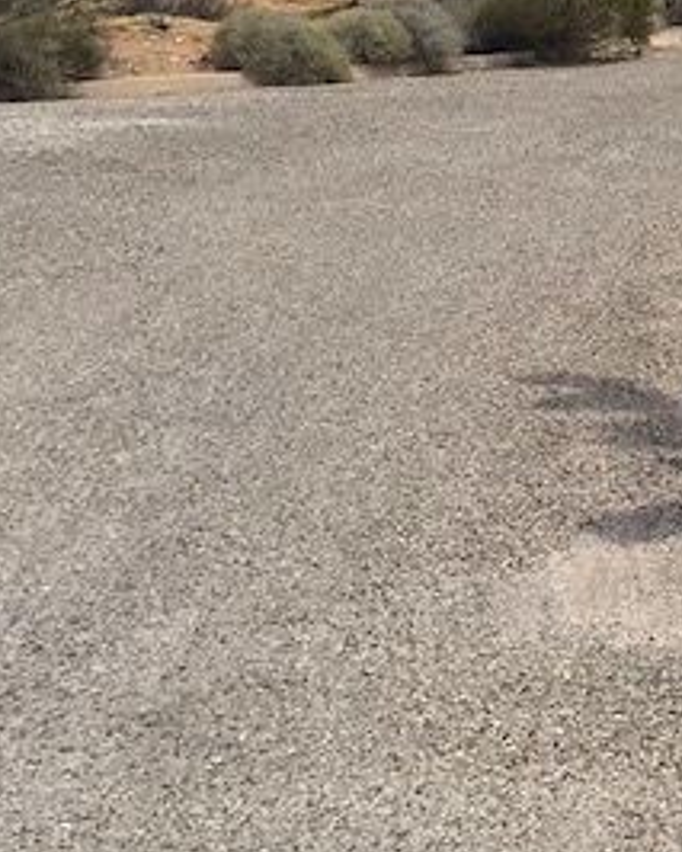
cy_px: 16
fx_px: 2320
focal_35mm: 92
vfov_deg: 20.2
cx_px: 967
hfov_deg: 15.6
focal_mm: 4.15
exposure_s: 1/2475
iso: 32
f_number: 2.2
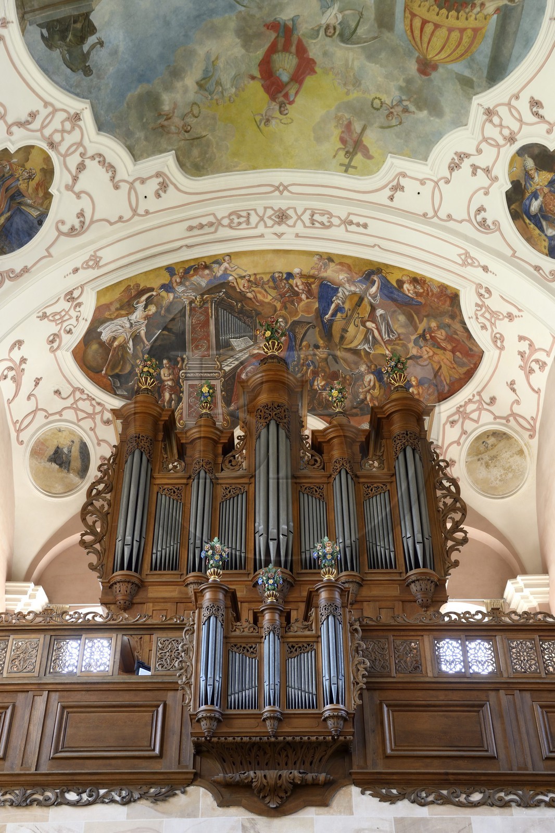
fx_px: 925
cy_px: 416
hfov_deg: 33.4
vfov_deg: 48.5
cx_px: 278
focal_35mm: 40
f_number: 4
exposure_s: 1/60
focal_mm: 40
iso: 800
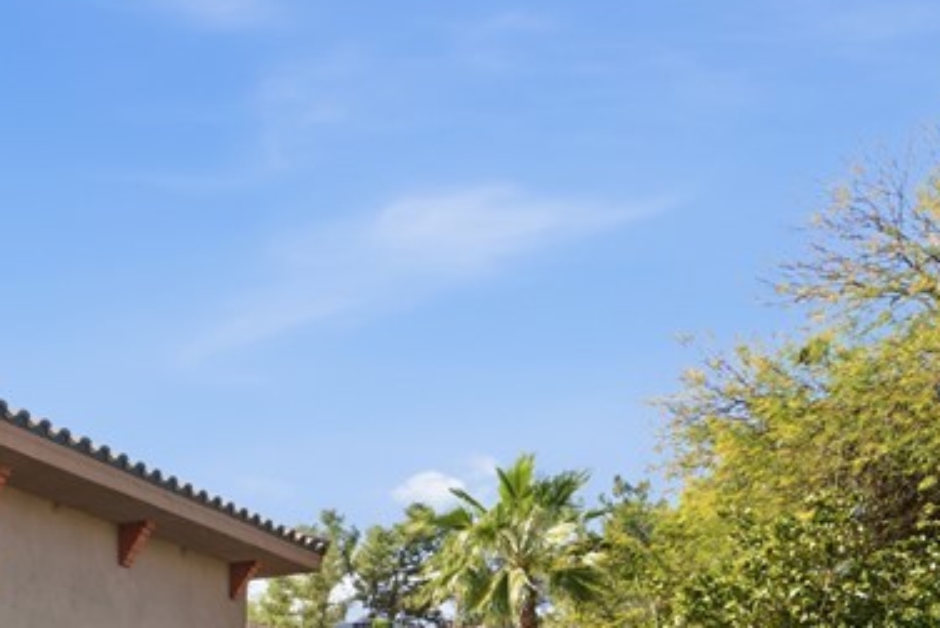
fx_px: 1280
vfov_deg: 23.9
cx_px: -149
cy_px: 833
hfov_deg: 33.8
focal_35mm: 49
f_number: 9
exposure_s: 1/320
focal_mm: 17
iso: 200
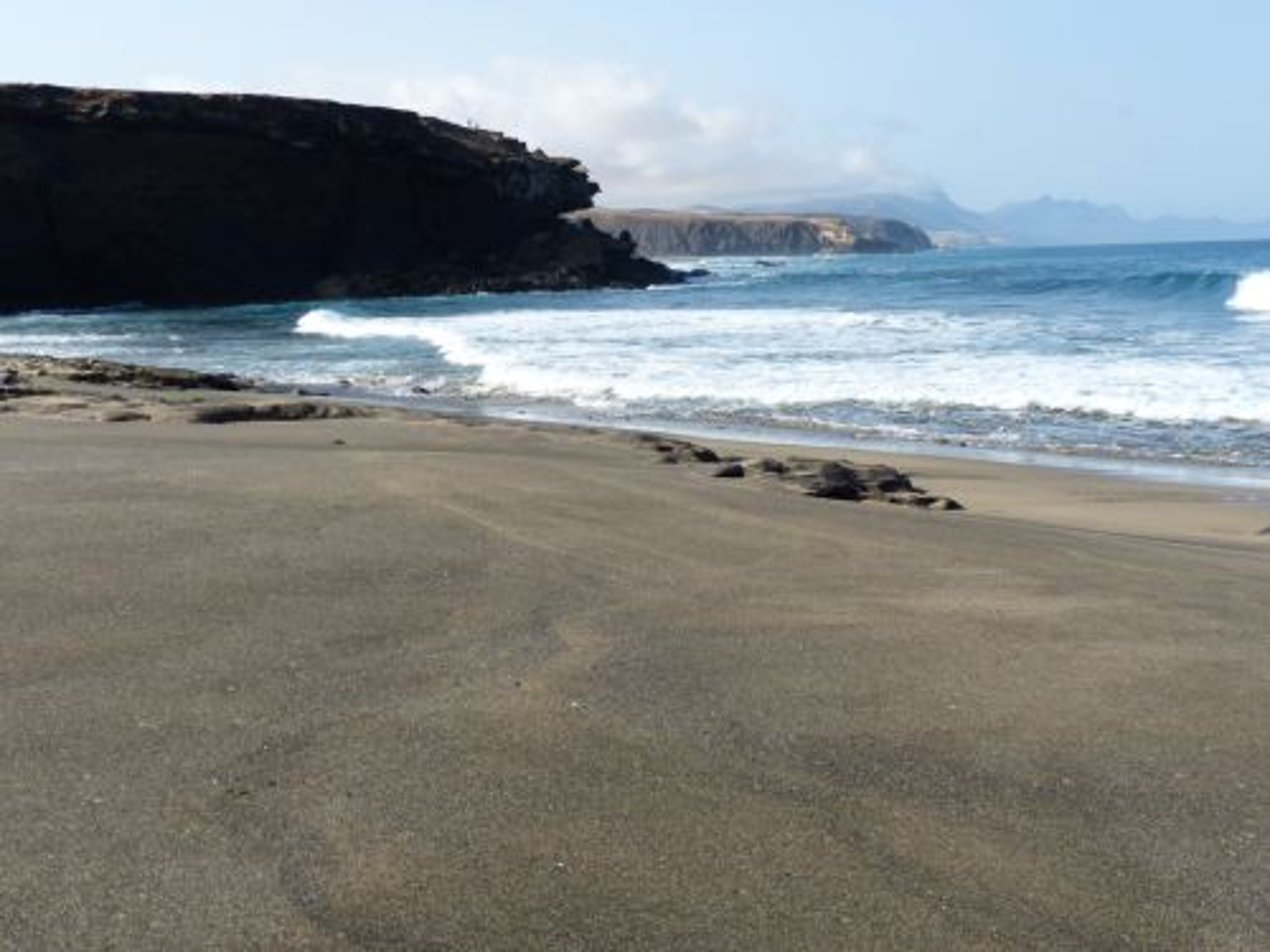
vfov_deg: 32.9
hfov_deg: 42.9
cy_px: 476
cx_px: 635
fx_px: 1614
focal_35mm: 44
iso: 100
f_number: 4
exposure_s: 1/800
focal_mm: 7.8
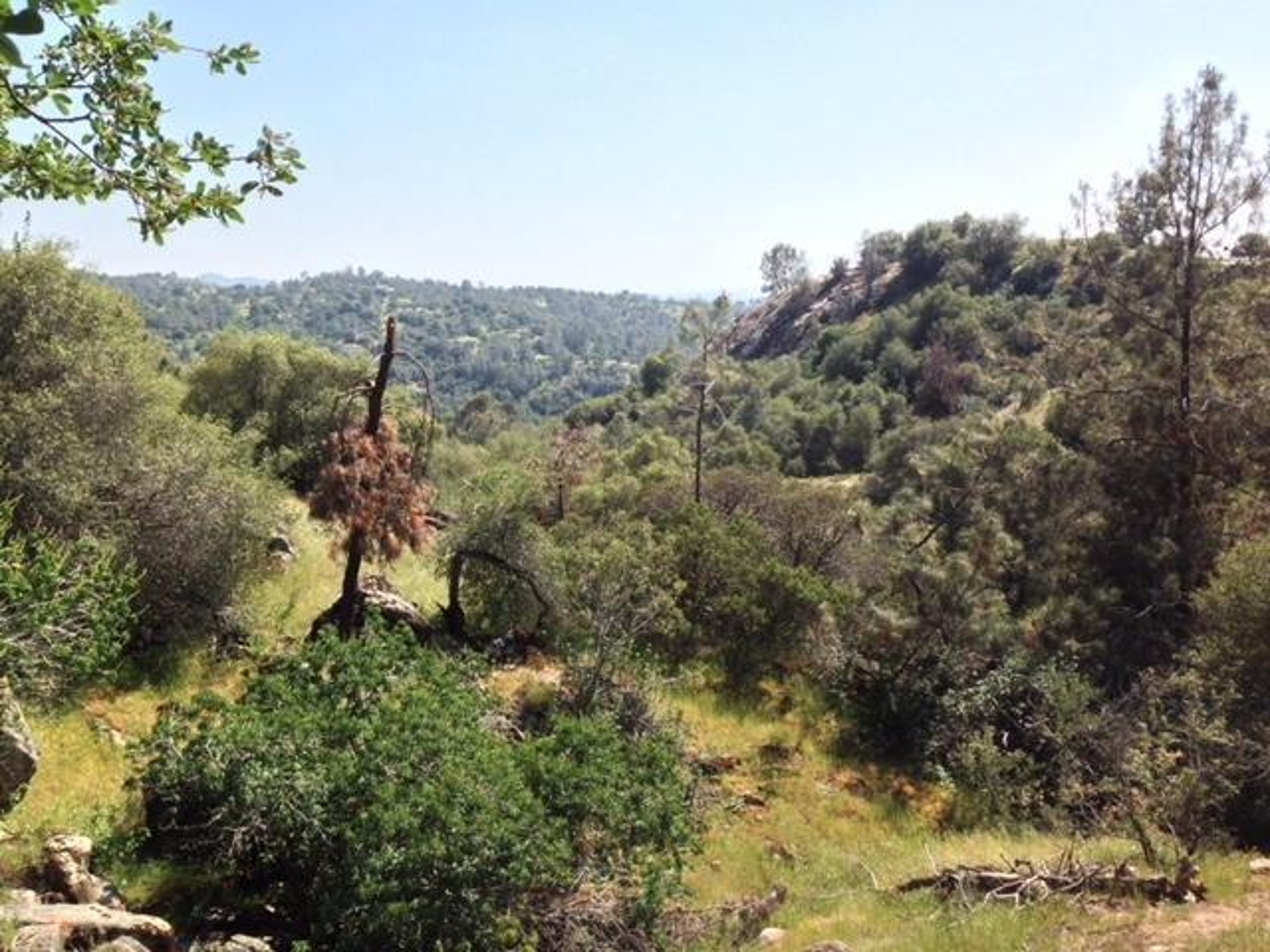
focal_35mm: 33
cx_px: 635
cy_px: 476
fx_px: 1211
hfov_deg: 55.4
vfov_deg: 42.9
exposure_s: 1/1642
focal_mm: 4.13
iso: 50
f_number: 2.4
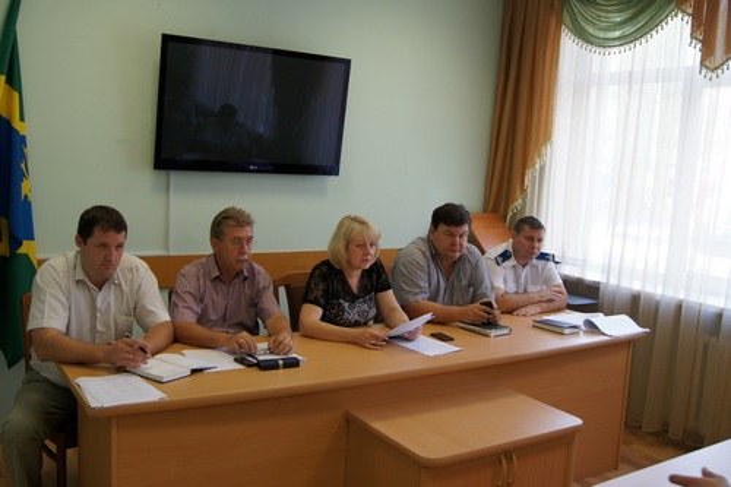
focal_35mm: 33
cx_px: 366
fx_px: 670
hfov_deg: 57.2
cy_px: 244
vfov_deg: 39.9
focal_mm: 22
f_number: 4.5
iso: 200
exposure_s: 1/40
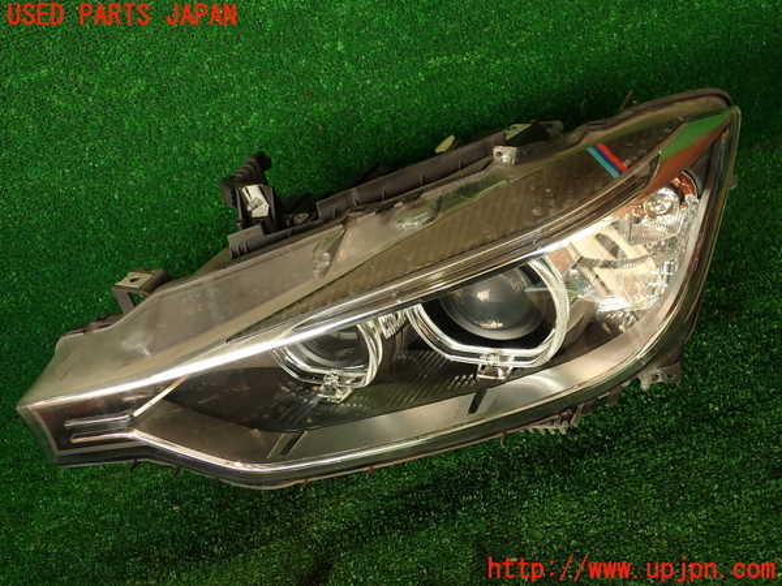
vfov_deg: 44.2
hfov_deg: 56.8
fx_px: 723
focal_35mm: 32
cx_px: 391
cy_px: 293
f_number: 2.4
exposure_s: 1/60
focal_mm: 5.79
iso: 100
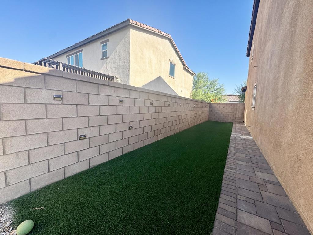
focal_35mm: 14
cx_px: 156
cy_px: 118
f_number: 2.2
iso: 40
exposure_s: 1/610
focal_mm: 2.22
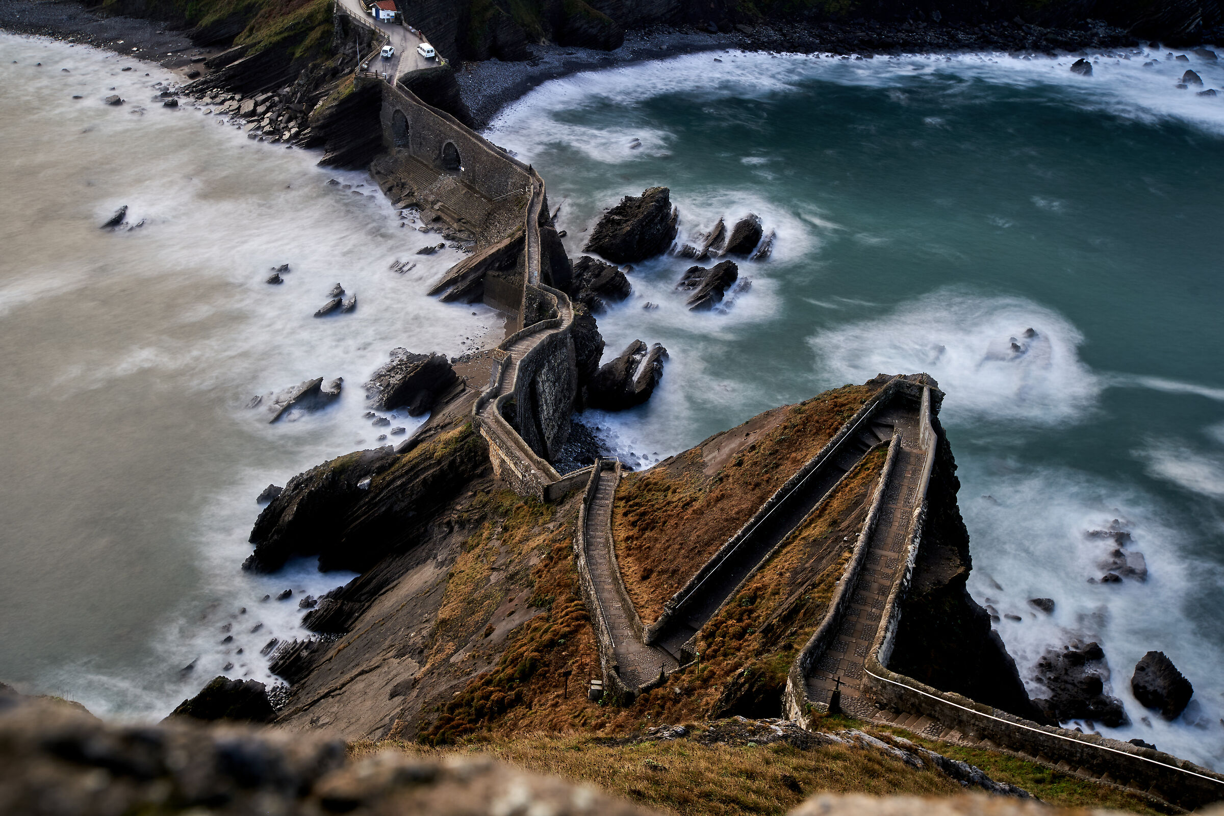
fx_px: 1190
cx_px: 612
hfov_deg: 54.4
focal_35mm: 35
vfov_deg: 37.9
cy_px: 408
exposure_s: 20
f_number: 9
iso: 100
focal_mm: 35
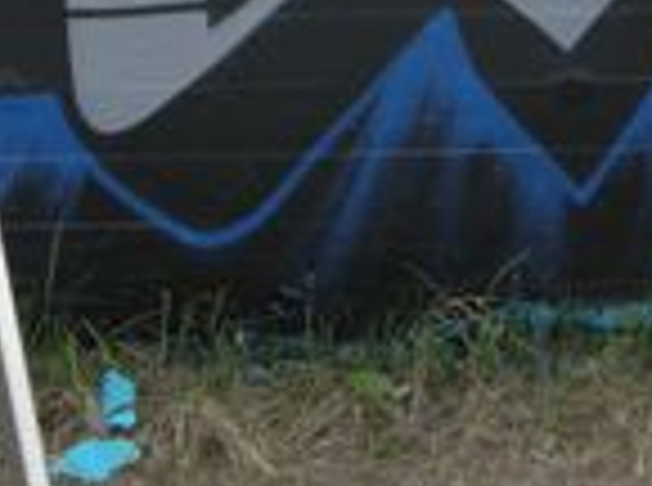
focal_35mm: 121
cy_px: -137
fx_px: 2273
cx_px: 468
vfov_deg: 11.9
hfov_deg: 16.3
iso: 64
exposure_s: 1/160
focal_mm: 7.5
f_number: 4.8
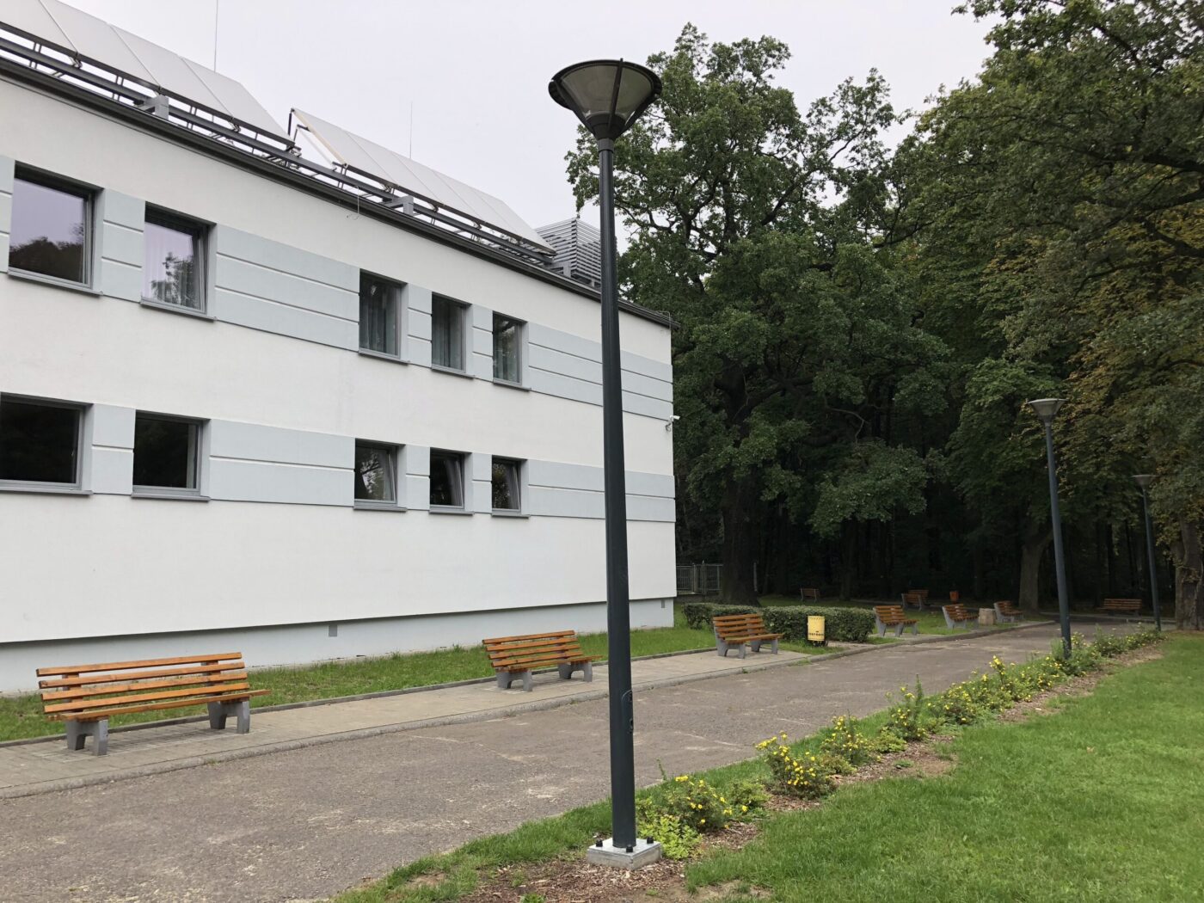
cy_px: 452
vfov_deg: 49.7
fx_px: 974
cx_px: 602
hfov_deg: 63.4
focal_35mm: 28
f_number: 1.8
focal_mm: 4
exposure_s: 1/463
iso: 20
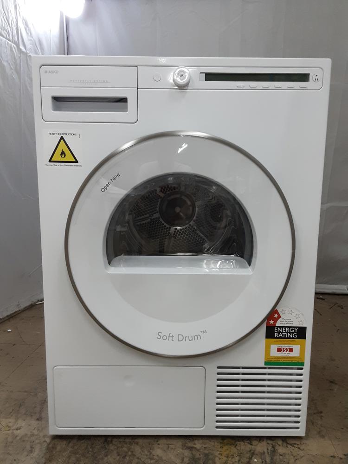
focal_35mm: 28
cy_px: 232
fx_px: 375
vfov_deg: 63.4
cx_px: 174
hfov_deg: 49.7
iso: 160
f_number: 1.9
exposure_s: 1/50
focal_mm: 2.9
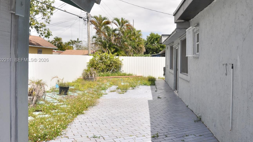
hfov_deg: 56.4
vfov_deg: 33.7
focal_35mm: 35
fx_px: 235
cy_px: 60
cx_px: 144
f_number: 11
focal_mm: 18
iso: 200
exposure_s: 1/500
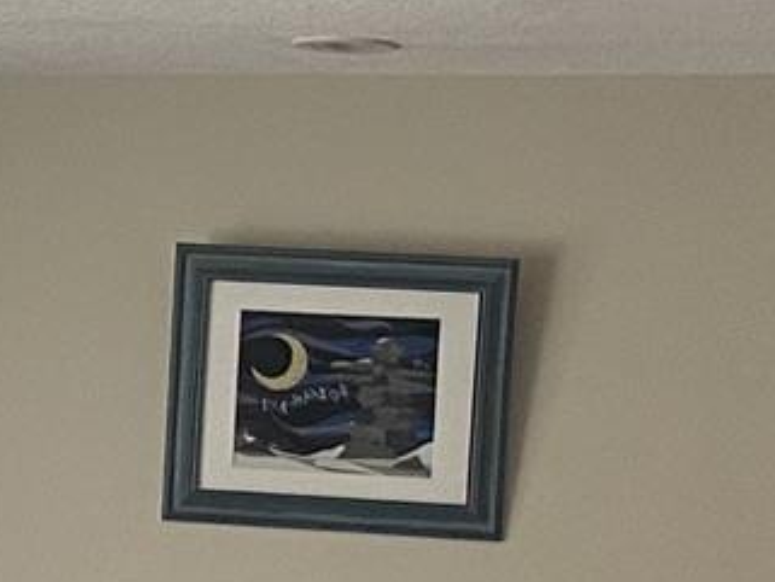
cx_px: -133
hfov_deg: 11.7
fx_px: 3718
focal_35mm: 166
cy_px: 514
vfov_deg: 8.9
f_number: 1.8
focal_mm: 4.25
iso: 80
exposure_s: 1/60
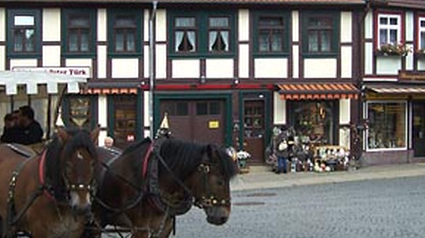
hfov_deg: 34.4
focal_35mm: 61
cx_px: 214
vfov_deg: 19.6
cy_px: 90
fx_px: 687
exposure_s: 1/250
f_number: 2.8
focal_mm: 6.3
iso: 64
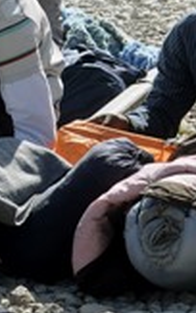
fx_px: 2989
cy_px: -95
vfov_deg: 6.0
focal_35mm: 350
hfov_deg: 3.7
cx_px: 461
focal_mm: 70
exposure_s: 1/250
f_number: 9
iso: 200
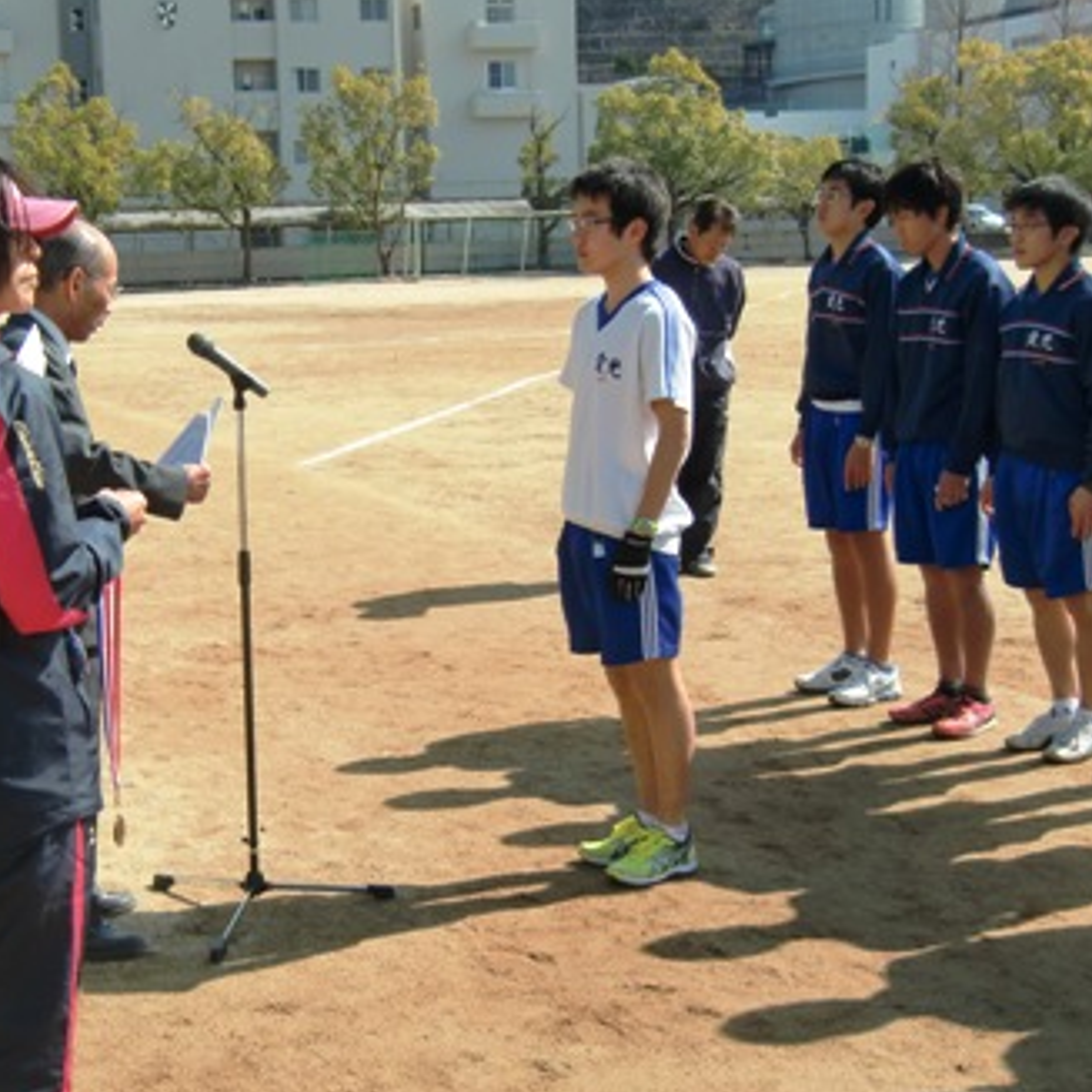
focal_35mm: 57
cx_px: 384
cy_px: 538
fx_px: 2034
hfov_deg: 29.9
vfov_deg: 30.0
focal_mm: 8.4
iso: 64
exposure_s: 1/500
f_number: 4
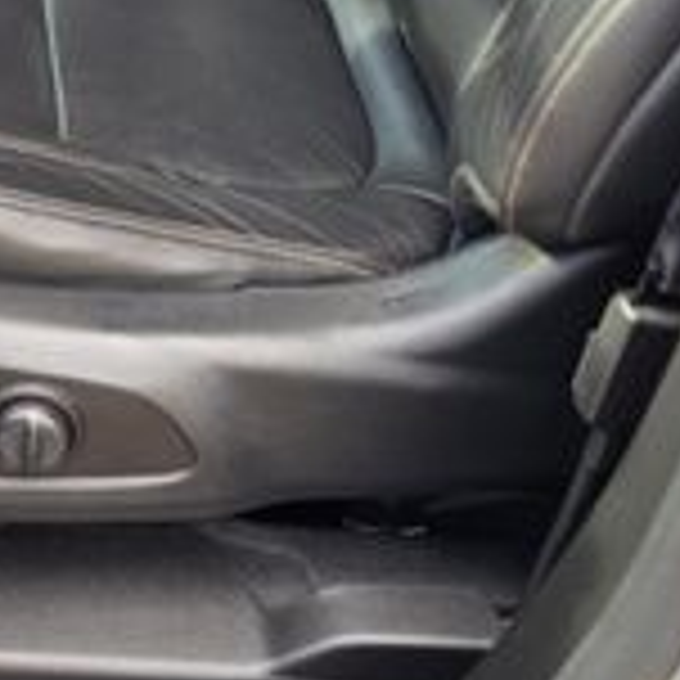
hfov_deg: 18.8
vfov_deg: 17.8
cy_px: -378
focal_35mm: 86
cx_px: -198
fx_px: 1911
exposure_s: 1/180
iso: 50
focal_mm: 6.3
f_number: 1.7
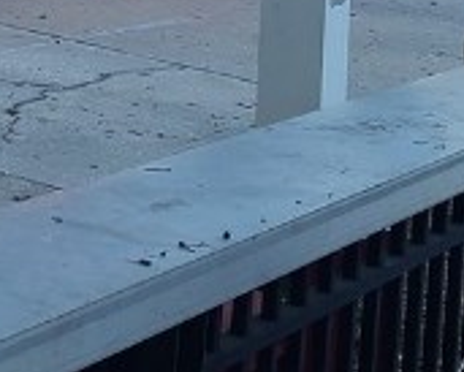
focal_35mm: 152
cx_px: -111
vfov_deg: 9.5
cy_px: -388
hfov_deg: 12.4
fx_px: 2089
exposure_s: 1/738
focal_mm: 5.4
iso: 40
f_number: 1.8
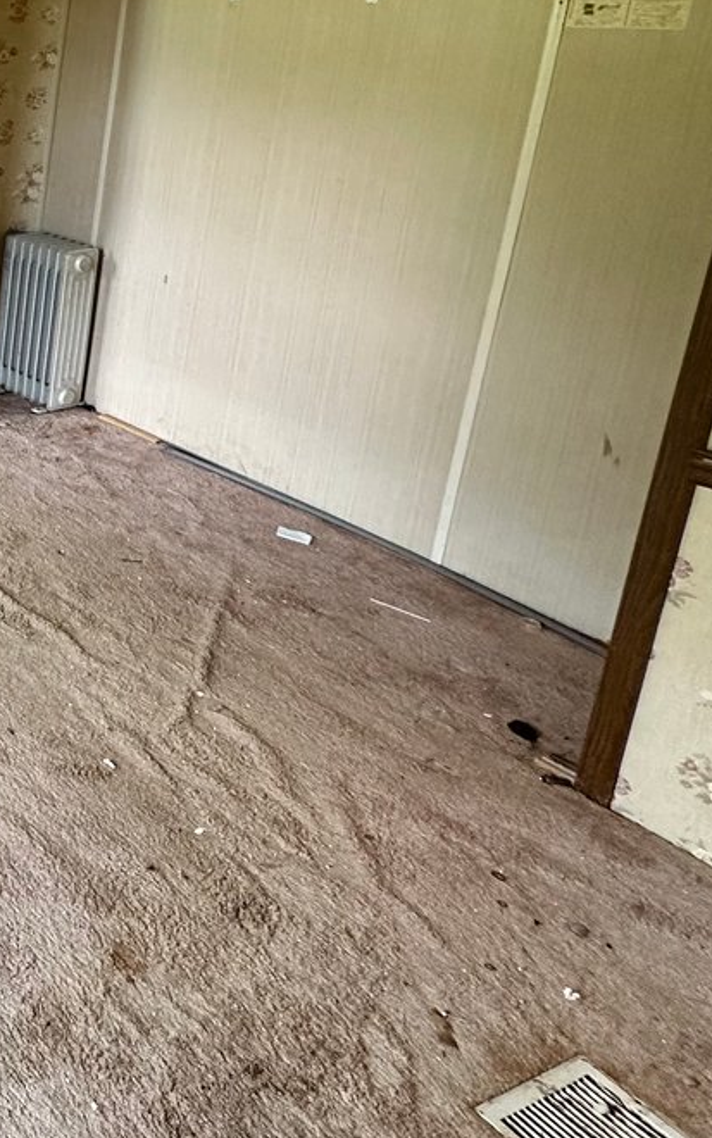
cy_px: 228
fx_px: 1055
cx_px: -454
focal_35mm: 34
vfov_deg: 53.0
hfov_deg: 24.6
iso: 160
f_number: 2.2
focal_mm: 2.22
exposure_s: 1/99
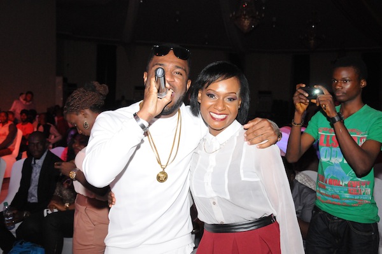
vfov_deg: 29.8
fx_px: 477
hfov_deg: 43.6
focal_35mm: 45
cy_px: 127
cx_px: 191
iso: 2500
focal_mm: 30
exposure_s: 1/160
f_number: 5.6
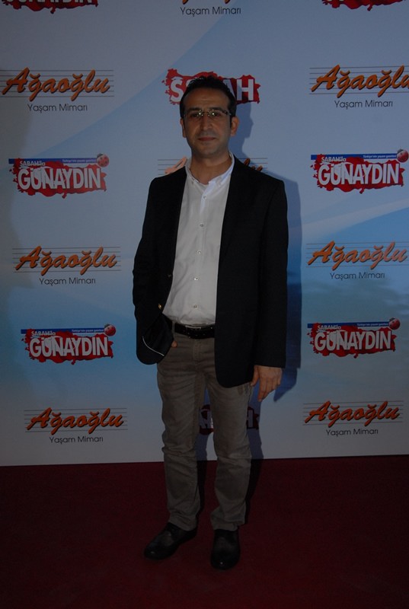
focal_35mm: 38
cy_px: 304
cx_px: 204
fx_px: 636
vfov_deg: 51.2
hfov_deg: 35.6
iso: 640
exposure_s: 1/60
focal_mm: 25
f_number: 6.3
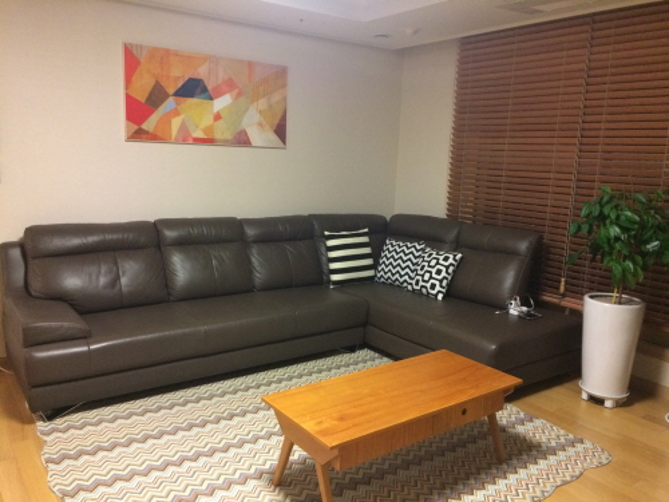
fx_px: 560
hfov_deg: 61.7
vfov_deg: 48.2
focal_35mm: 29
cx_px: 334
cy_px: 251
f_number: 2.2
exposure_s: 1/30
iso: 320
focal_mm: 4.15
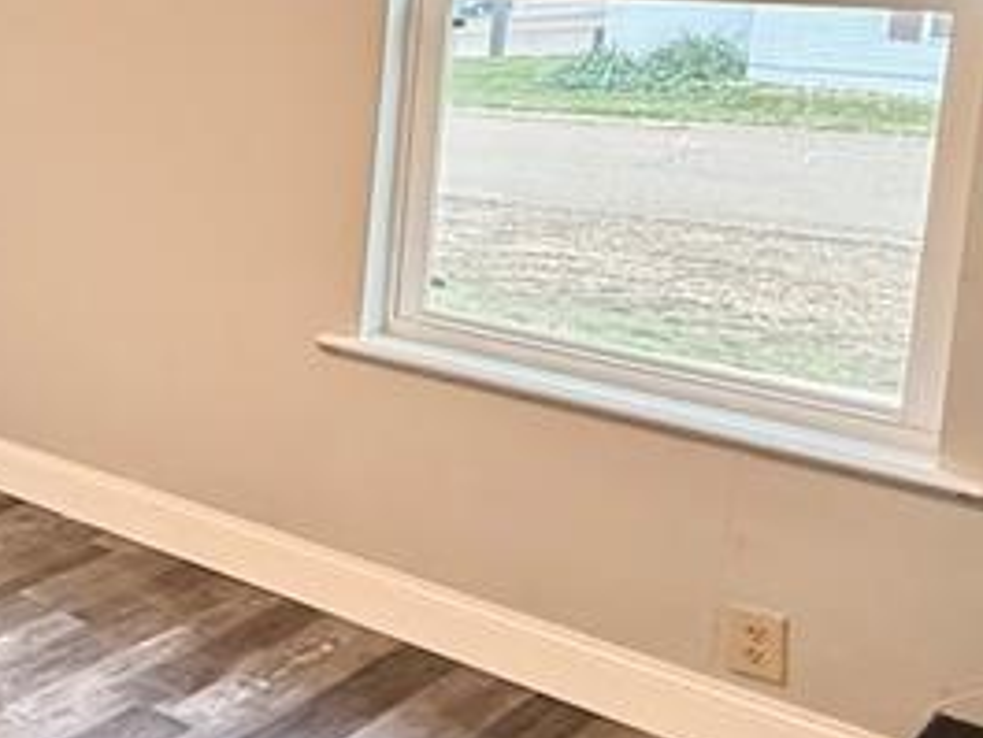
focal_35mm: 54
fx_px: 1534
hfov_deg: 26.0
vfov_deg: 26.3
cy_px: 104
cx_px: -497
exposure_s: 1/120
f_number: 2.2
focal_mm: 2.22
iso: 640
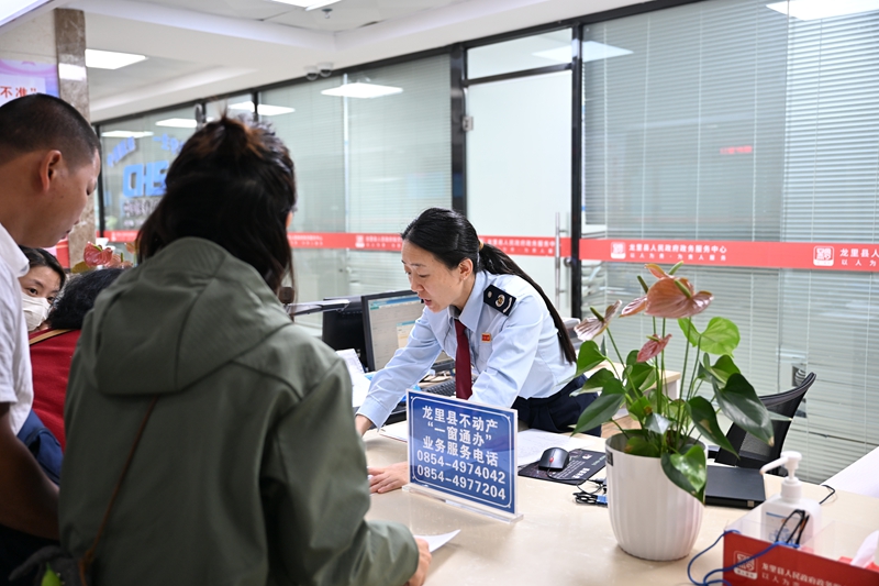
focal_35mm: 33
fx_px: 806
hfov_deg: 57.2
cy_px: 293
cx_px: 440
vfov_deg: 40.0
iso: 560
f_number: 2.8
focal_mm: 33
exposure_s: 1/60
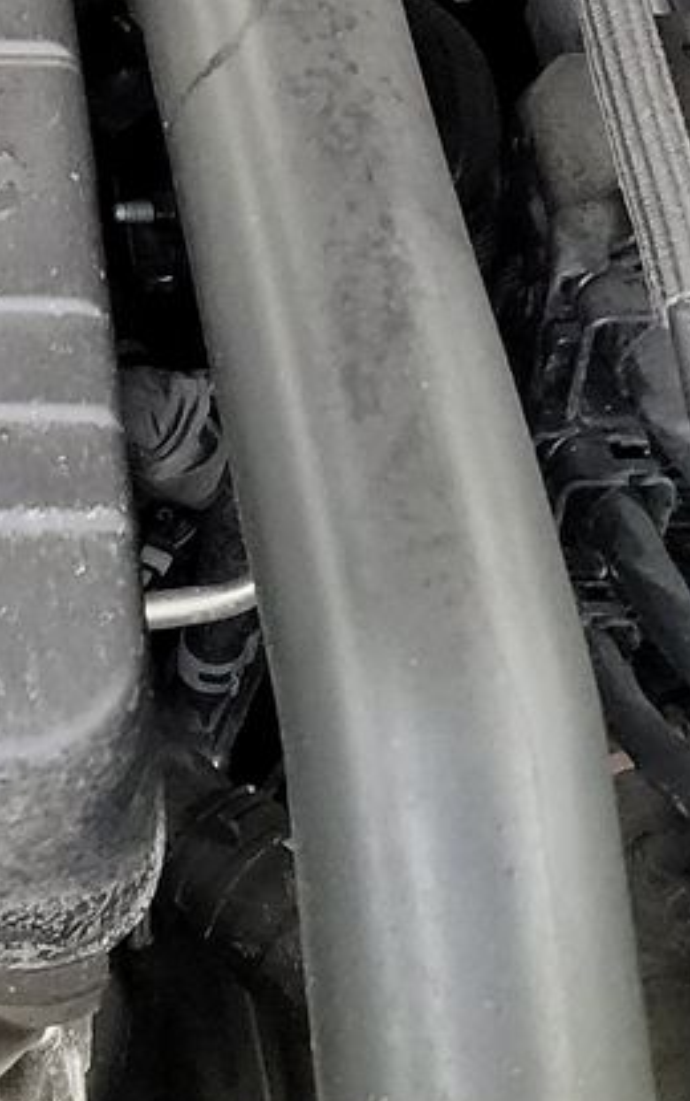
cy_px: 96
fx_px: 2943
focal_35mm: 98
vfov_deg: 20.7
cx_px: -483
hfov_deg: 12.4
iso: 1660
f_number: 1.8
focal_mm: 6.7
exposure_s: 1/59
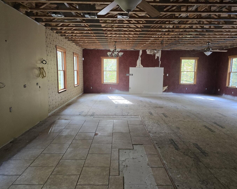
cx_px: 120
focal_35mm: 24
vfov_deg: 58.8
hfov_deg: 70.3
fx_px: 168
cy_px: 94
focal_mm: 6.3
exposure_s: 1/120
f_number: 1.7
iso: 320
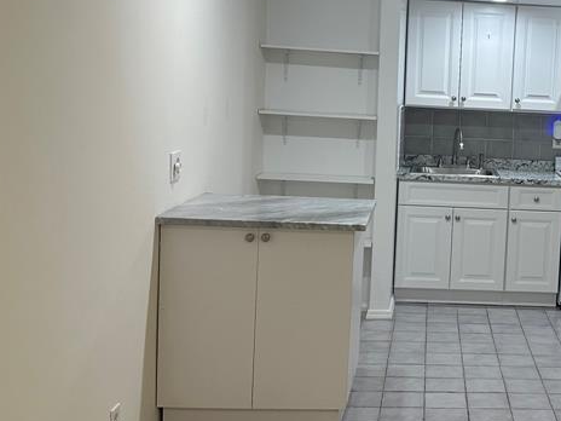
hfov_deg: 34.1
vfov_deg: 27.5
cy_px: 174
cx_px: 513
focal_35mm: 53
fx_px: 859
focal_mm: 6.86
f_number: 1.78
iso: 160
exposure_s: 1/120
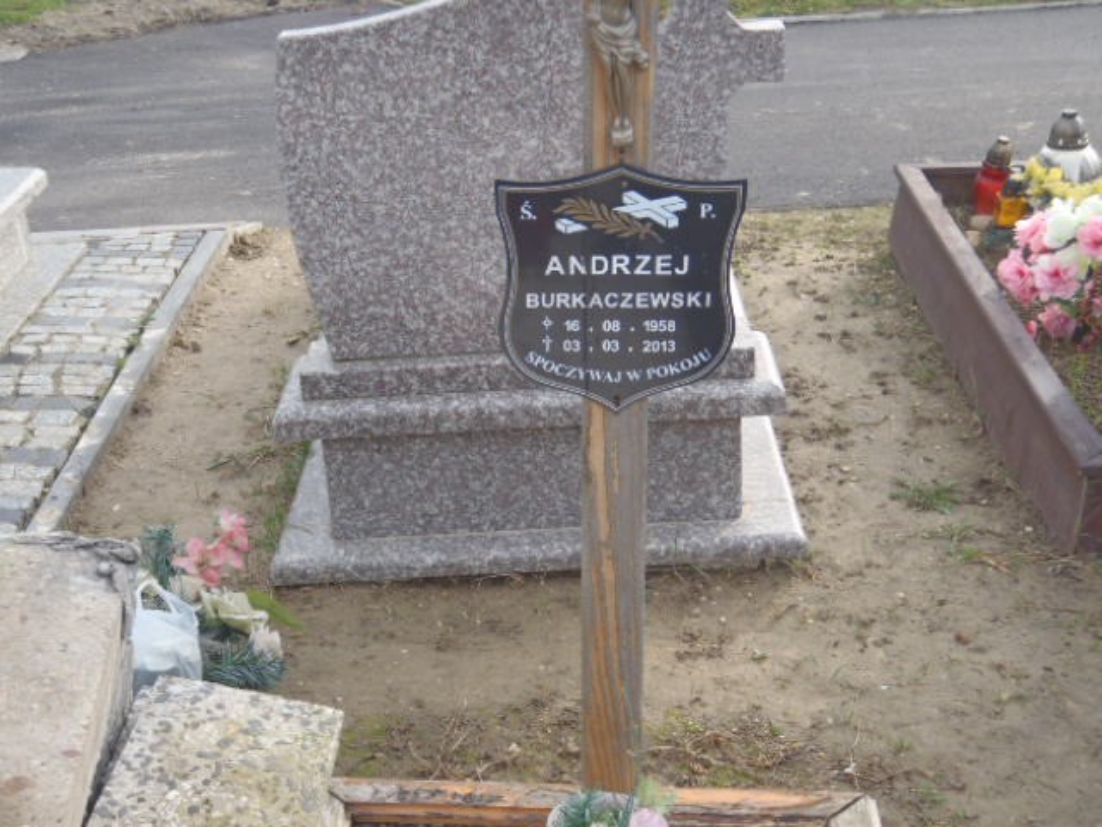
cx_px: 551
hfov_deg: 38.9
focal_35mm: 49
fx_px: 1560
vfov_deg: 29.7
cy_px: 414
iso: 64
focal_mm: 8.89
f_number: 4.4
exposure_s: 1/80
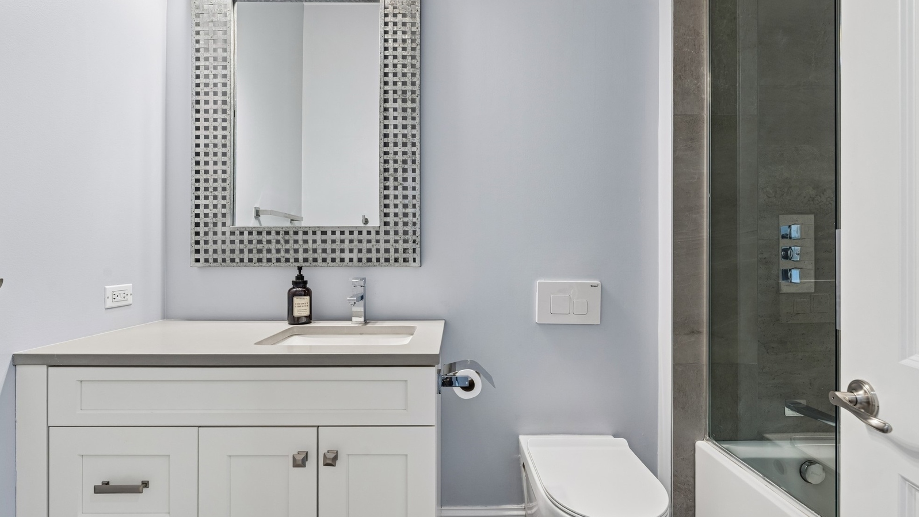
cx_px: 459
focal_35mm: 17
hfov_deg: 95.9
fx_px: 414
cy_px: 263
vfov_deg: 63.9
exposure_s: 1/15
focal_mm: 16
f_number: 8
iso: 320
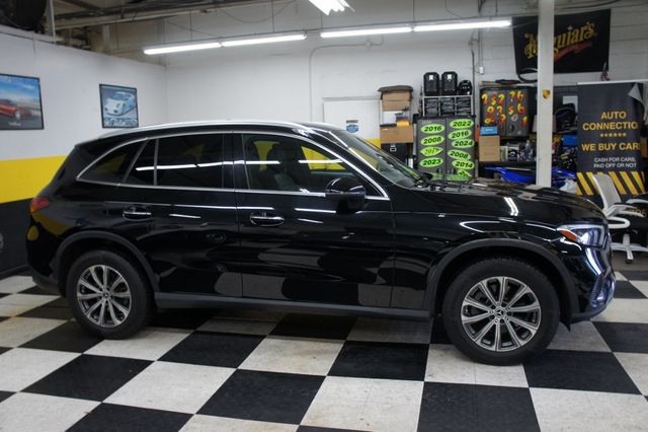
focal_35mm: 28
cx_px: 324
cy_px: 216
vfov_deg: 45.6
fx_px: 513
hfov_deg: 64.6
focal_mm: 19
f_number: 3.5
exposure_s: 1/30
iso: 250
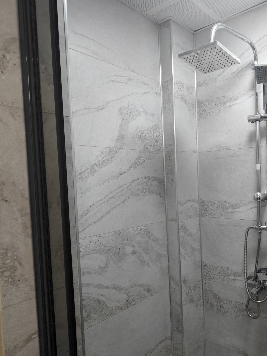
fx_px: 267
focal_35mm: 26
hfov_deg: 50.2
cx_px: 210
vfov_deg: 67.2
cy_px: 190
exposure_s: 1/50
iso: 125
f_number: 1.8
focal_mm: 2.03
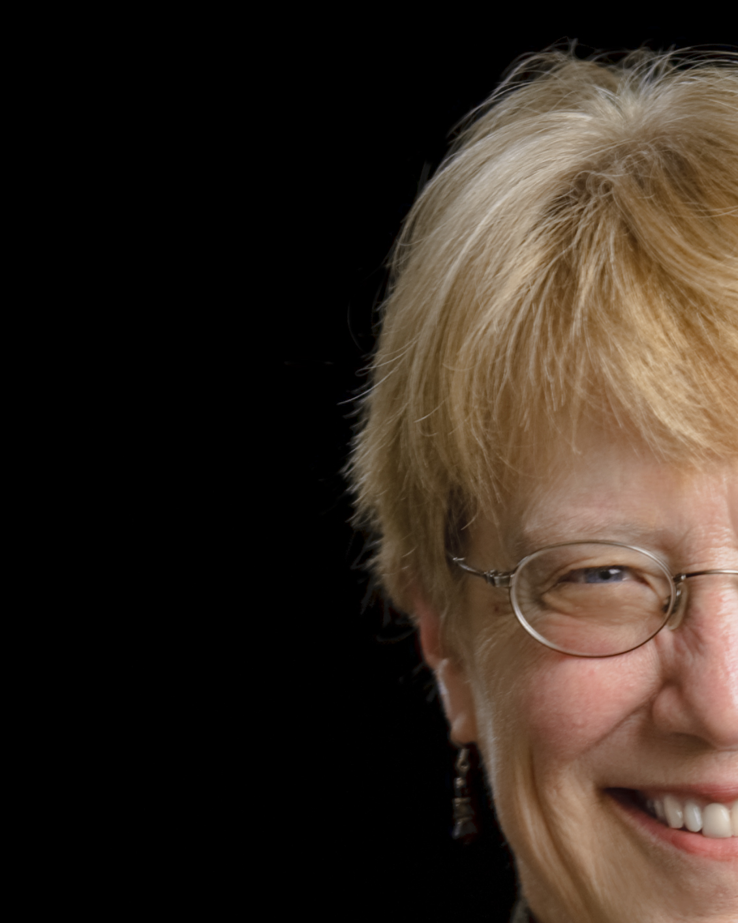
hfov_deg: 4.2
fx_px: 10021
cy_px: 1104
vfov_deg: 5.3
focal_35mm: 367
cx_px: 677
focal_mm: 130
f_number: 2.8
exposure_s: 1/30
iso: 200
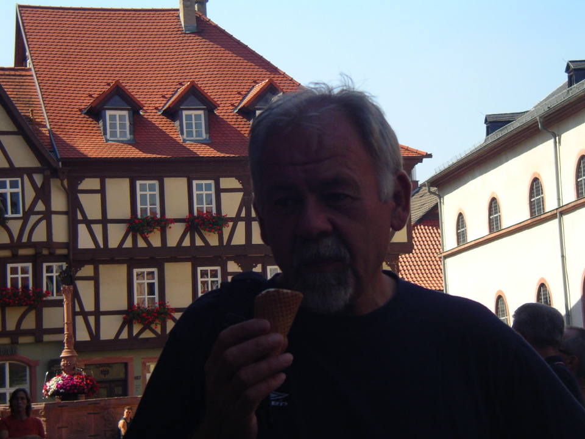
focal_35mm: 104
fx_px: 1758
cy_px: 220
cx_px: 292
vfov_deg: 14.2
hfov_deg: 18.9
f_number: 3.9
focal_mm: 16
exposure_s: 1/320
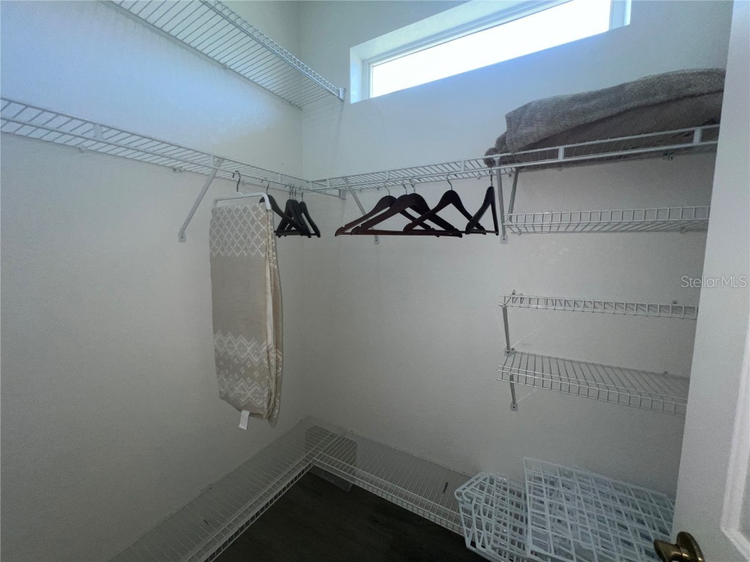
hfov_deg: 106.2
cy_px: 281
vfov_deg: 89.9
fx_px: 282
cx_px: 375
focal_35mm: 13
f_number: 1.8
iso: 64
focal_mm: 1.57
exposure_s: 1/76
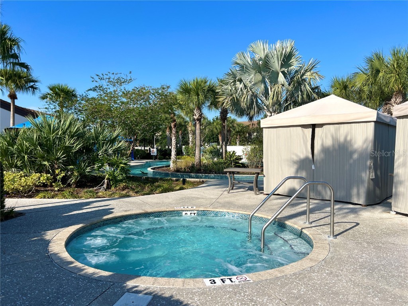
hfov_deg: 67.3
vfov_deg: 53.1
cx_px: 204
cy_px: 153
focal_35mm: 26
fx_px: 306
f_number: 1.5
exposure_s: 1/4630
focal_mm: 5.7
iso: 50
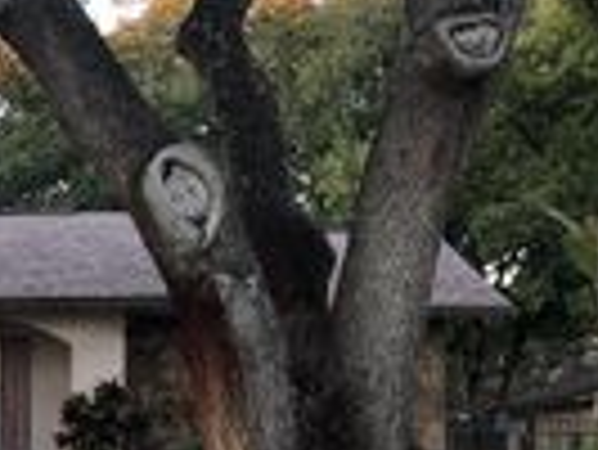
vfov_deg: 13.9
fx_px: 1816
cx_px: -256
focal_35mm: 105
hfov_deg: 17.2
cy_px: 443
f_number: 1.8
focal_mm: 3.99
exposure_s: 1/40
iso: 25
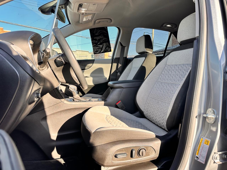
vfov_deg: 56.8
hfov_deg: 71.6
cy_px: 85
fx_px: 157
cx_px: 114
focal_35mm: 24
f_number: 1.78
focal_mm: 6.86
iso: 80
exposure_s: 1/501
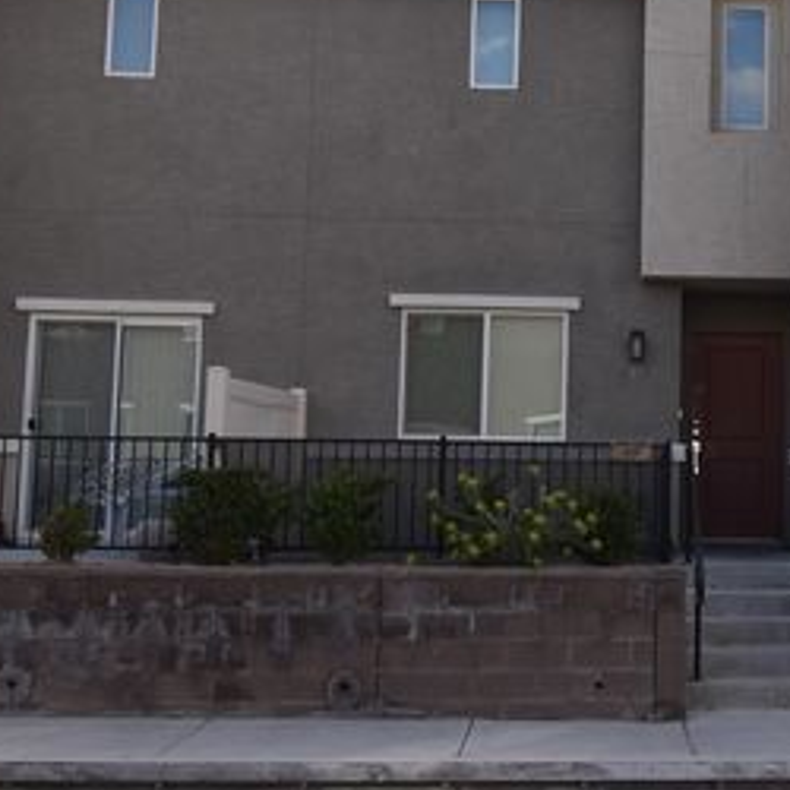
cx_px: 743
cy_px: 378
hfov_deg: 31.5
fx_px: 1317
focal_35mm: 51
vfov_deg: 33.4
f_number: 10
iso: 400
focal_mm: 20
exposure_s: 1/250
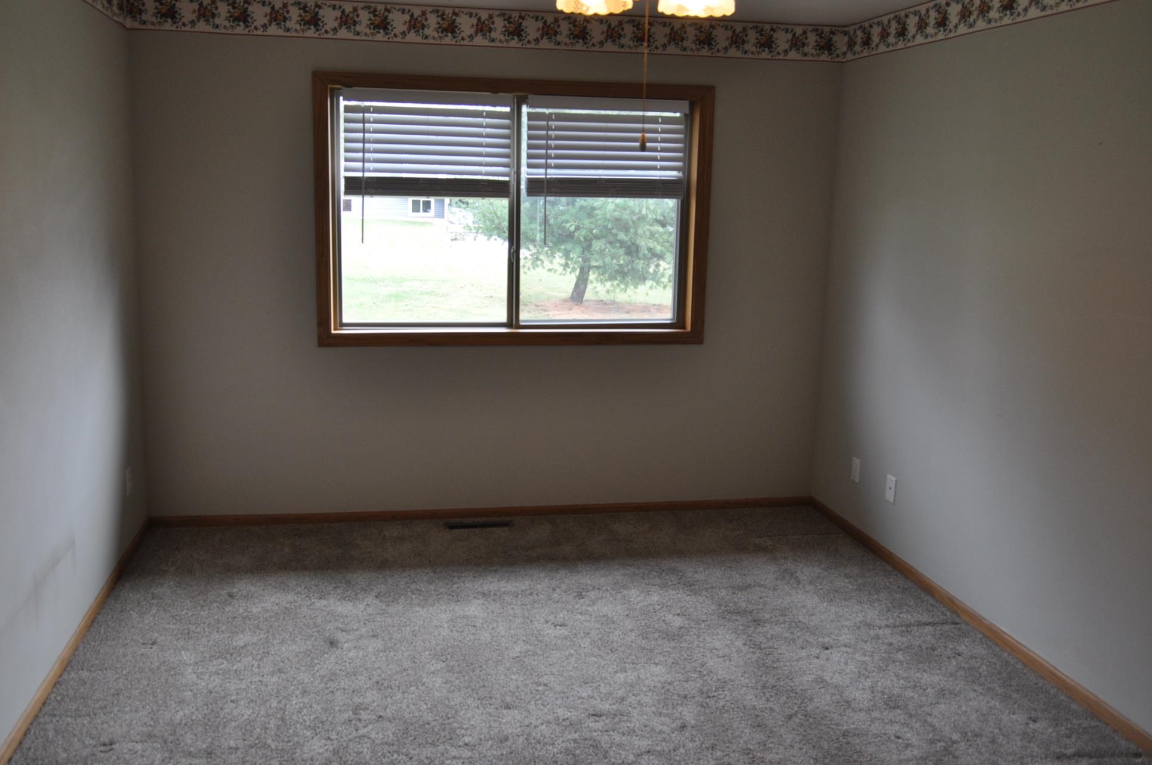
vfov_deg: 43.5
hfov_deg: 61.9
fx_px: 959
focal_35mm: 30
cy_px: 356
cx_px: 525
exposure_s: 1/80
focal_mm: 18
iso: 400
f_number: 4.5
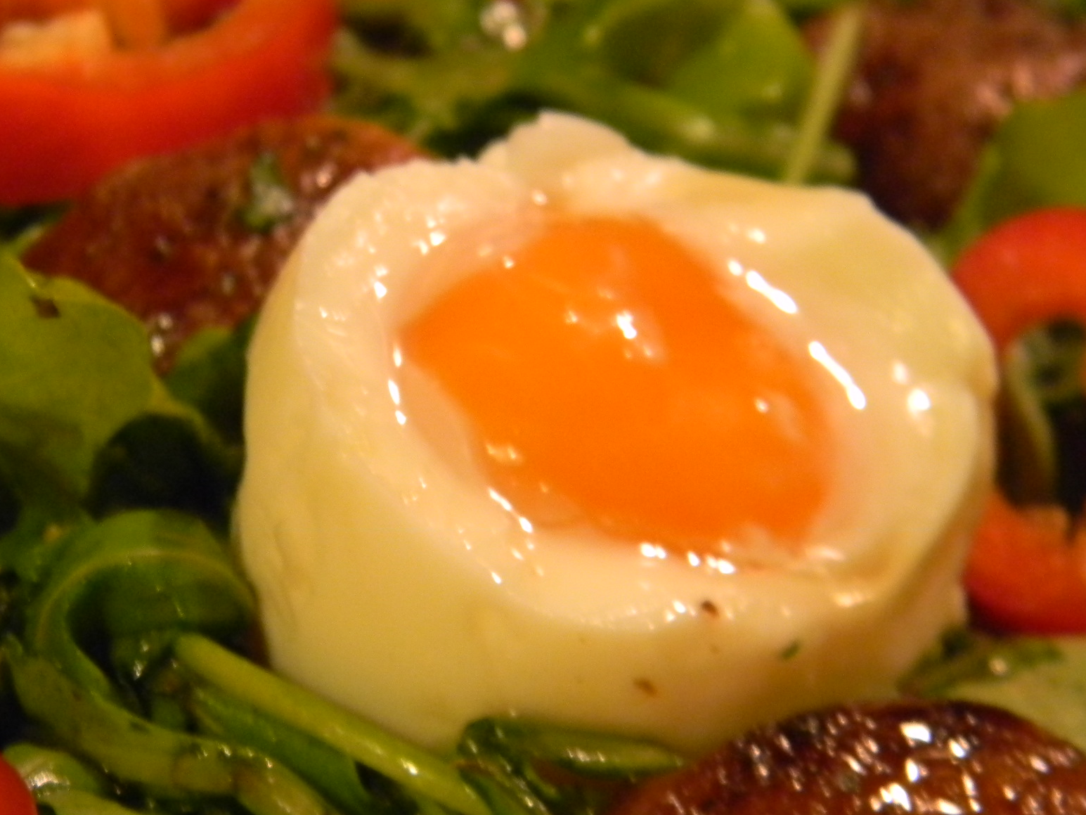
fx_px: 3451
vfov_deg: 13.4
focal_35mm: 110
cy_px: 528
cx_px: 591
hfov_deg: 17.9
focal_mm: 15.1
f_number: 4.5
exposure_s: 1/17.1
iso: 400
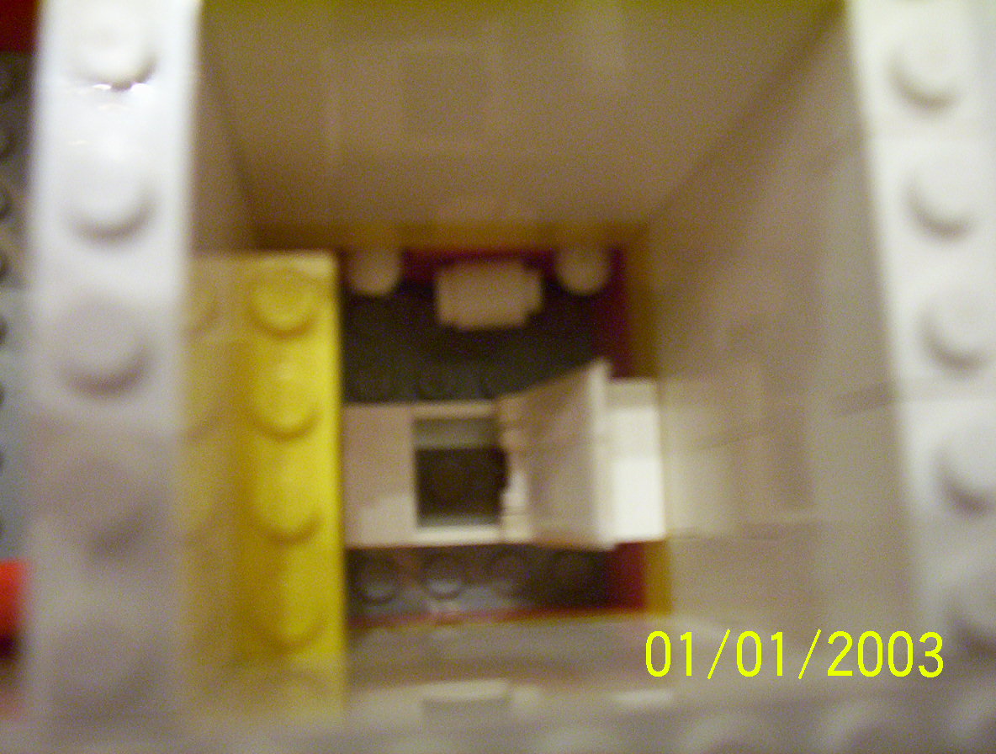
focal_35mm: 43
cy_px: 377
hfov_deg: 43.7
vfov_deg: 33.8
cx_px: 498
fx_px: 1241
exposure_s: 1/9.83
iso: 200
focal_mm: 5.77
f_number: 2.73
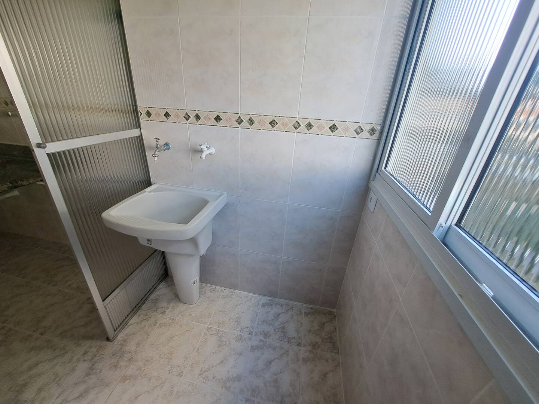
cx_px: 270
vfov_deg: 89.9
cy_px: 202
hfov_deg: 106.2
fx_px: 202
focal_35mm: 13
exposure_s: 1/60
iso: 50
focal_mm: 1.74
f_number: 2.2
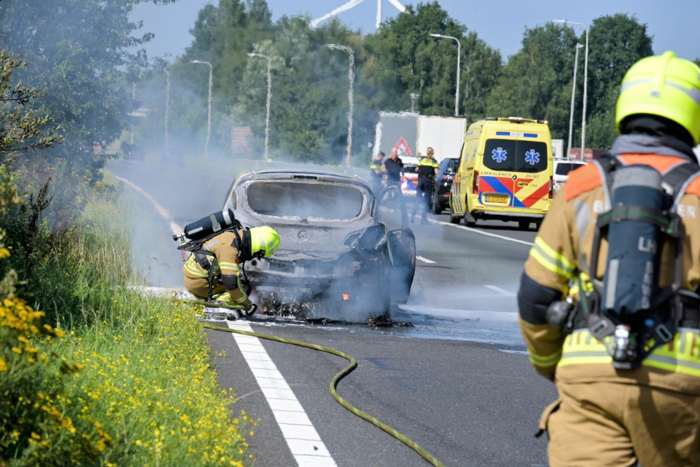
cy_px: 234
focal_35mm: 200
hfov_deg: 10.3
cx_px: 350
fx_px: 3889
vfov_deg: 6.9
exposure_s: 1/125
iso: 100
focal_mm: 200
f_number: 11
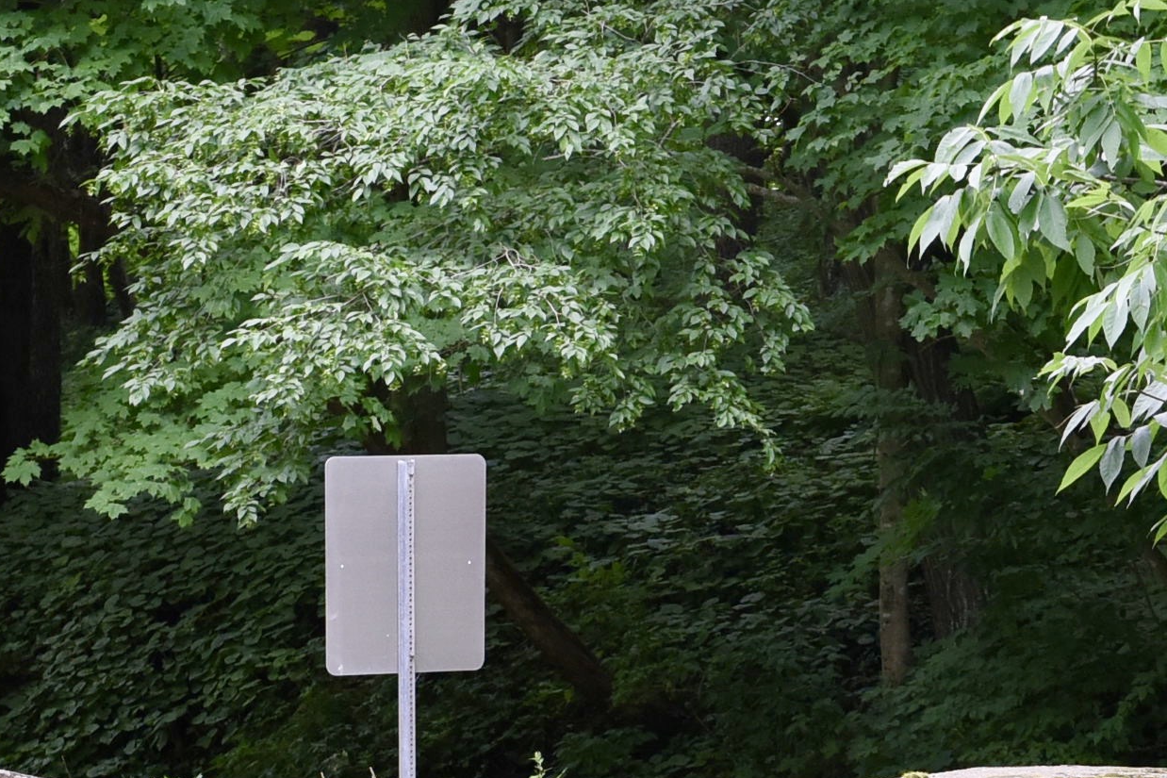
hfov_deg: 9.2
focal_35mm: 223
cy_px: 949
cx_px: 1039
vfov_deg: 6.1
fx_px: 7227
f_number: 7.1
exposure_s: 1/200
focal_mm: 50
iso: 800
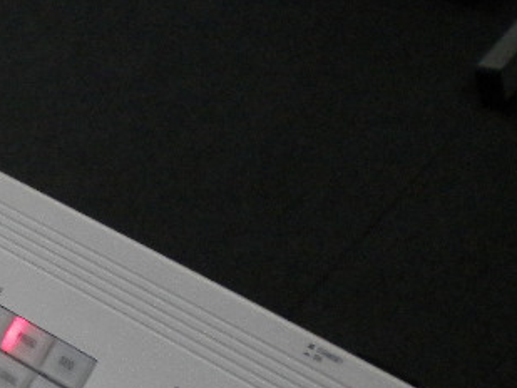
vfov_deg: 12.6
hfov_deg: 15.7
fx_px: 1733
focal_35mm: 116
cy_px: 411
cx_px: -246
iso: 287
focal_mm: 6.3
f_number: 3.1
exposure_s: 1/60
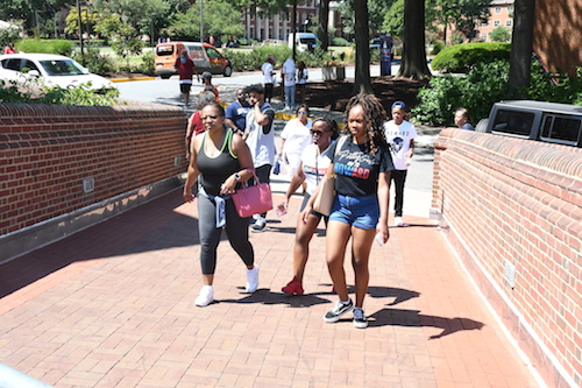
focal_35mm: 45
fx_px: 727
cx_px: 291
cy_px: 194
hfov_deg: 43.6
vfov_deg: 29.8
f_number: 11
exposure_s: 1/320
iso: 800
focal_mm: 30
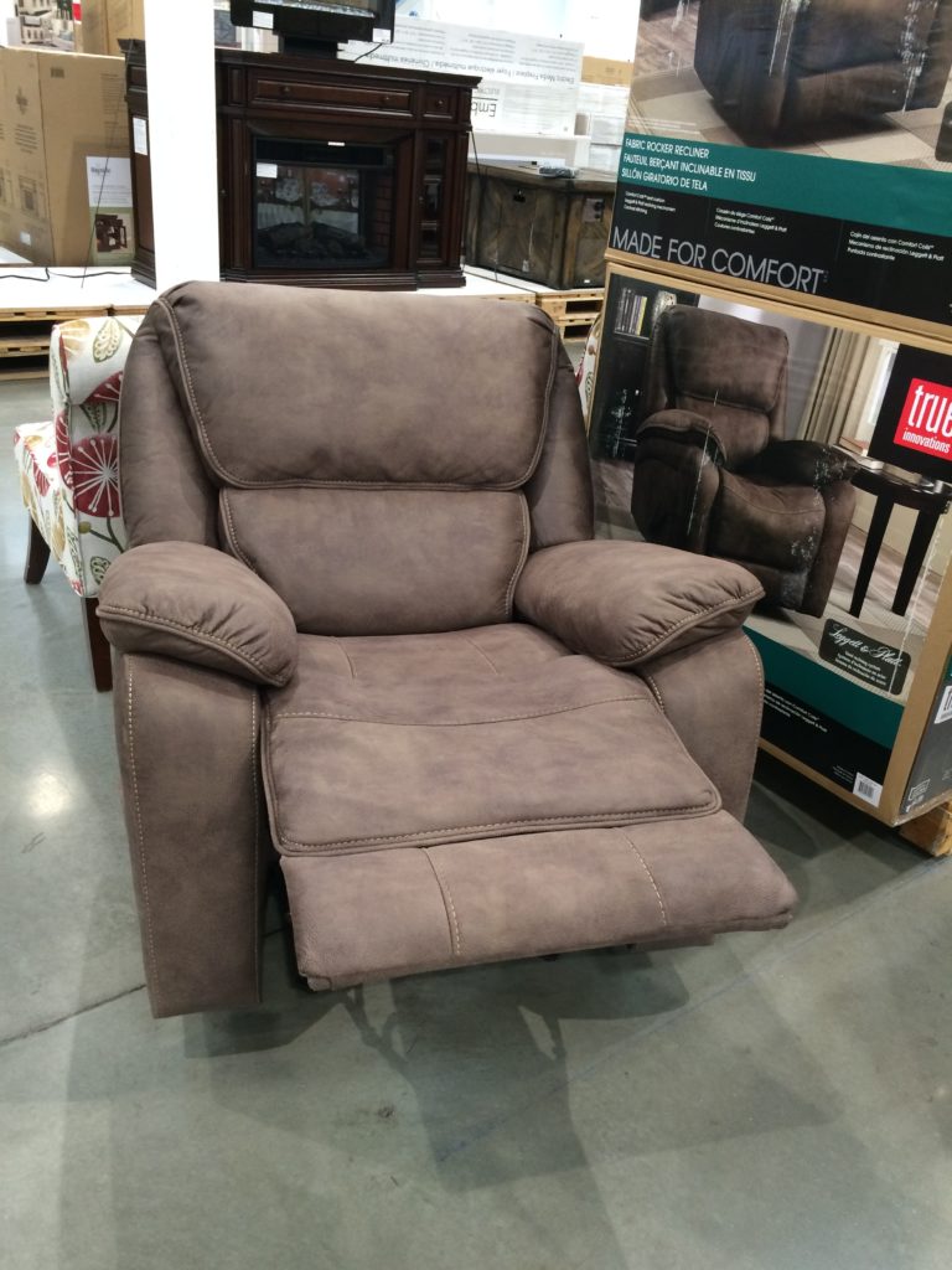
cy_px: 635
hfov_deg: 48.2
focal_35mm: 29
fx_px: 1063
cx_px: 476
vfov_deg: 61.7
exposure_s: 1/30
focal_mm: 4.15
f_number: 2.2
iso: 125
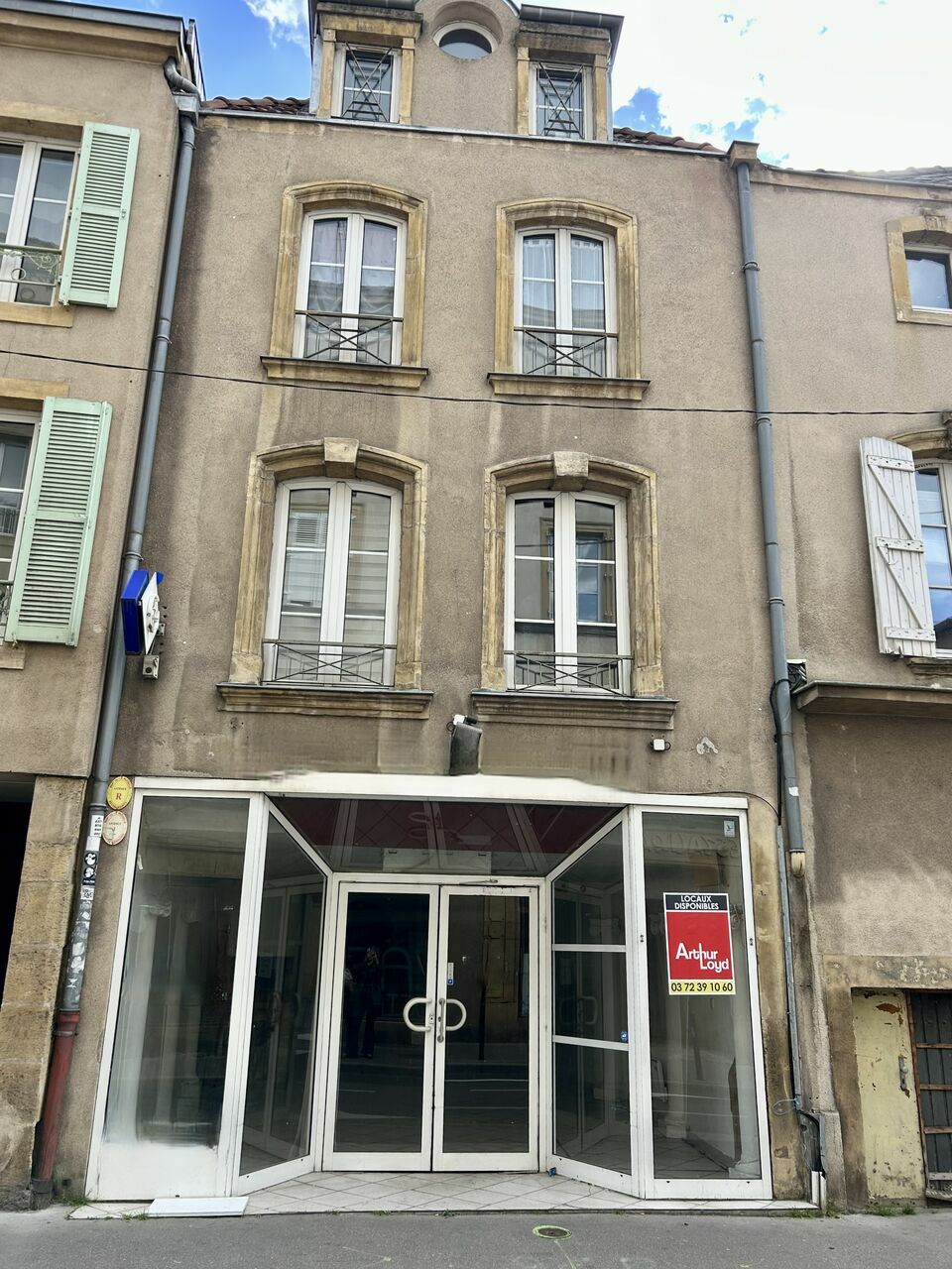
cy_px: 634
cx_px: 476
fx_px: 953
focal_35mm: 26
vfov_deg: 67.3
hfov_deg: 53.1
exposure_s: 1/853
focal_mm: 5.7
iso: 50
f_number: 1.5
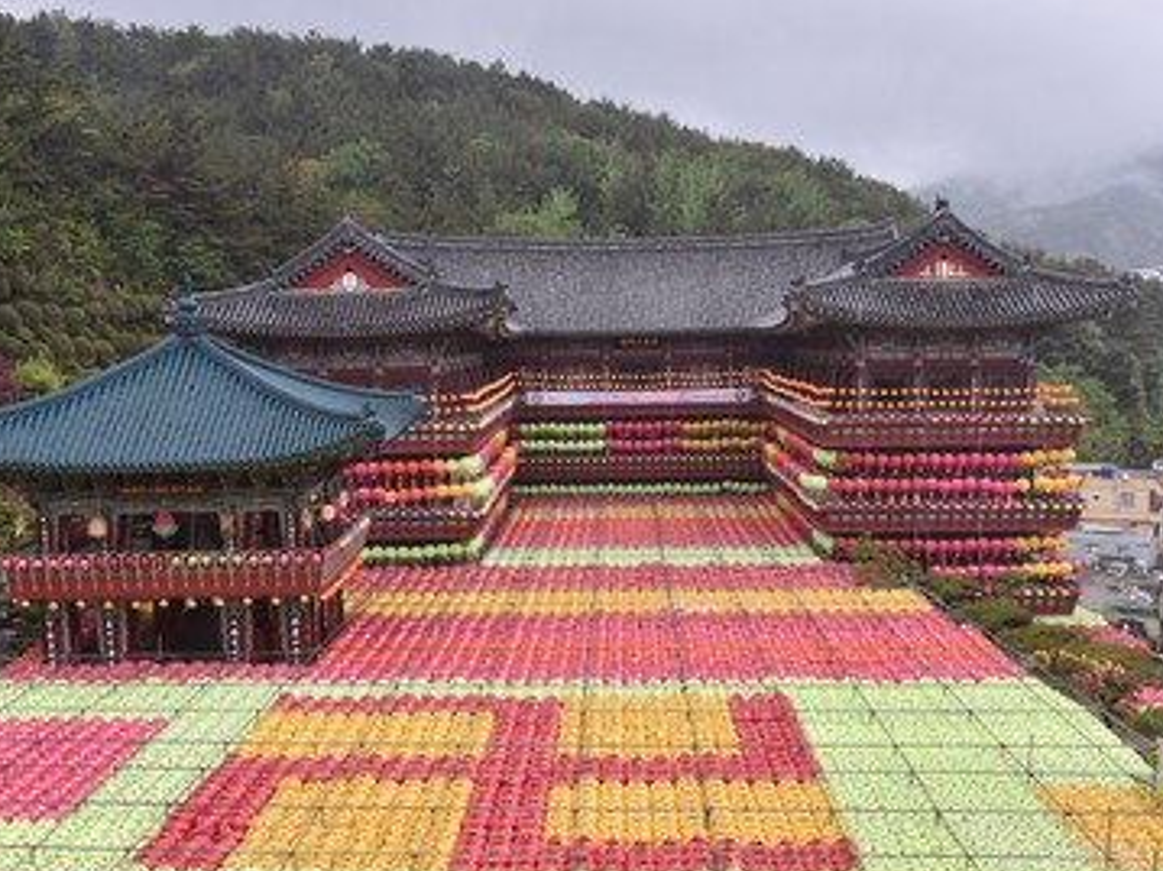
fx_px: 1511
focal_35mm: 45
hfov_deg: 42.1
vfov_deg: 32.0
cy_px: 565
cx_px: 557
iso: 200
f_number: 8
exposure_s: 1/160
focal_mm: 28
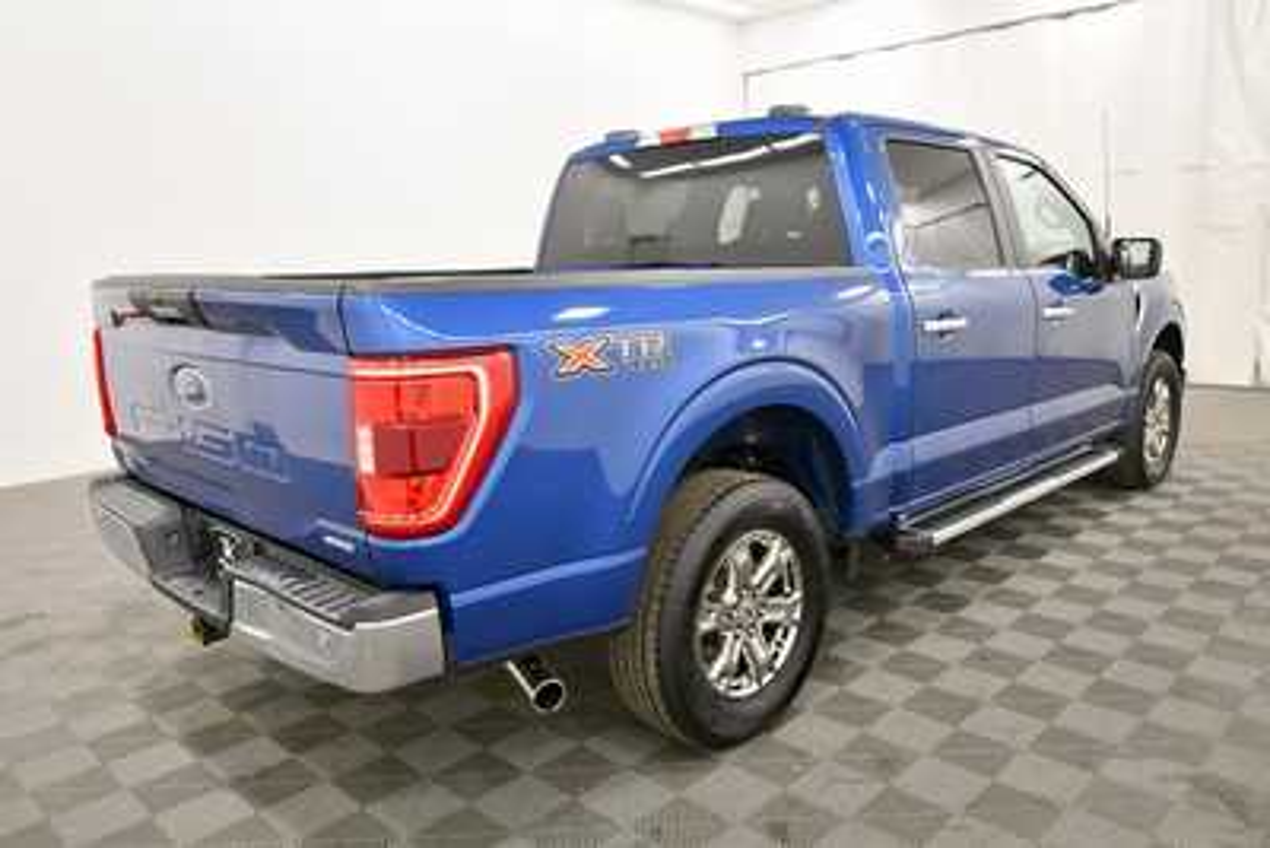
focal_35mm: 25
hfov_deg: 71.5
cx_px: 635
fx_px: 882
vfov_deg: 51.3
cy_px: 424
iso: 1250
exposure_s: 1/125
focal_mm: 17
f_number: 5.3
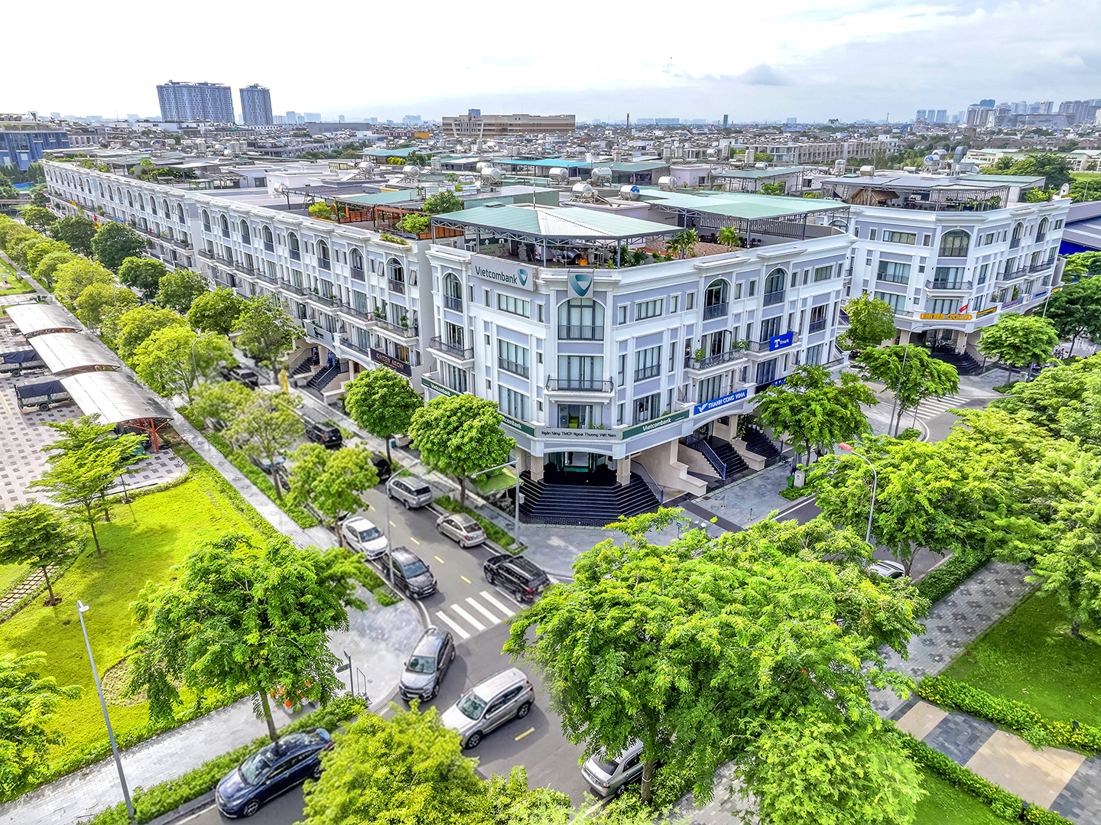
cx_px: 550
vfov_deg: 56.8
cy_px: 412
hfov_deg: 71.6
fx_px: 763
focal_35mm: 24
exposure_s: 1/200
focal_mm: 12.29
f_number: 10
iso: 200
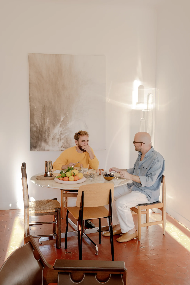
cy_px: 142
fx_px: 277
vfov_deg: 54.4
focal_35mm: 35
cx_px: 95
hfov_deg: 37.9
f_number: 5.6
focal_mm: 35
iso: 400
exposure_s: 1/30
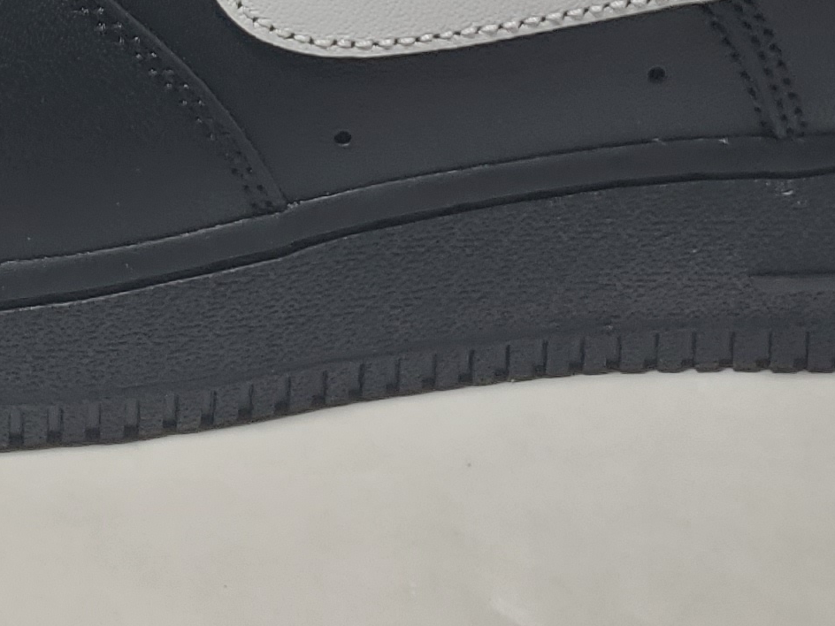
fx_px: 2678
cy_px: -608
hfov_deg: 17.6
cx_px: 181
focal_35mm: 111
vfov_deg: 12.0
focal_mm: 4.3
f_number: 1.5
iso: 50
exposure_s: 1/378
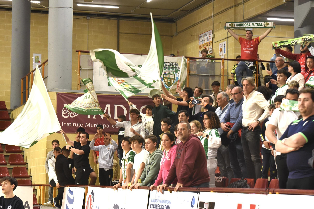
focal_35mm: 100
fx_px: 872
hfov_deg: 20.4
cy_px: 104
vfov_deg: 13.7
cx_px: 157
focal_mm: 100
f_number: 6.3
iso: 3600
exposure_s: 1/160
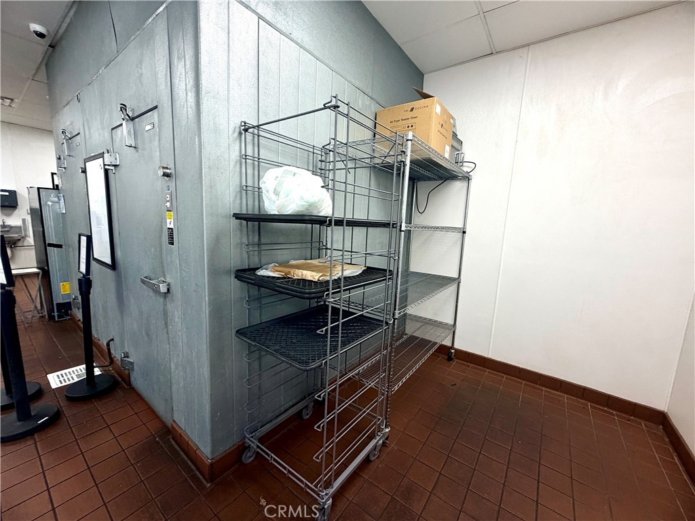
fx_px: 281
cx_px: 348
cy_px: 260
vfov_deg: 85.7
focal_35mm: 14
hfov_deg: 102.1
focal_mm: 2.22
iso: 125
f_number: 2.2
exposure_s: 1/120
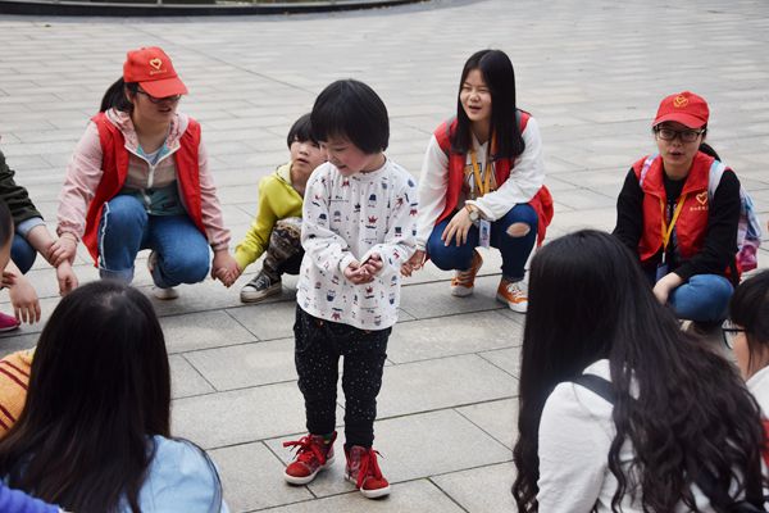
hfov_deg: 33.4
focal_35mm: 60
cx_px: 384
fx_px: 1282
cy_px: 256
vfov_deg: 22.6
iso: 200
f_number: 4.5
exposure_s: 1/800
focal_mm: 40
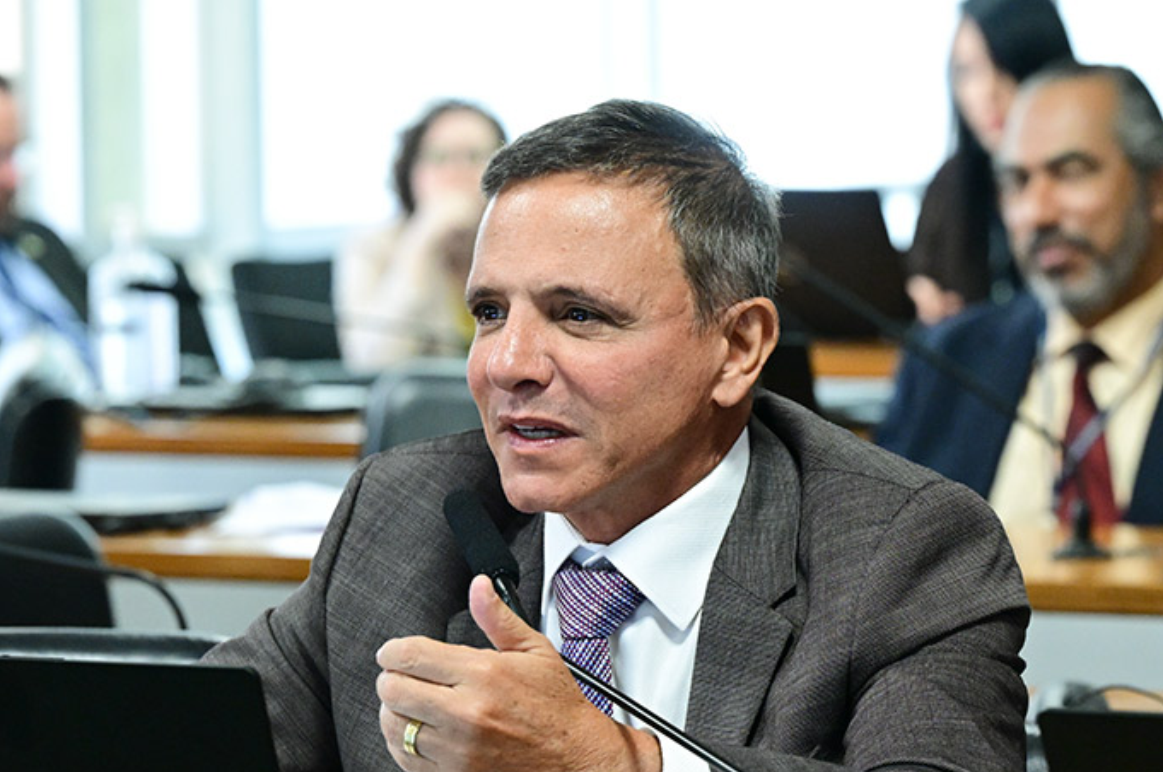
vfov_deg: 5.4
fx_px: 8226
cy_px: 459
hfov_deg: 8.1
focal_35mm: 255
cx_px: 719
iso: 4000
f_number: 5.6
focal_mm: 135
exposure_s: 1/125
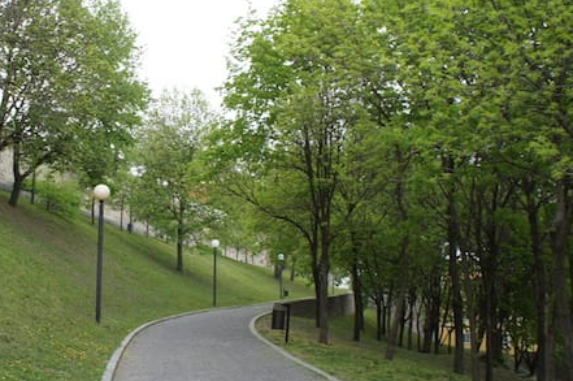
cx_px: 169
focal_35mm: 49
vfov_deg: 27.4
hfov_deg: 39.6
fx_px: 779
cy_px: 153
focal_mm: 18
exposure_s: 1/100
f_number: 6.3
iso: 200
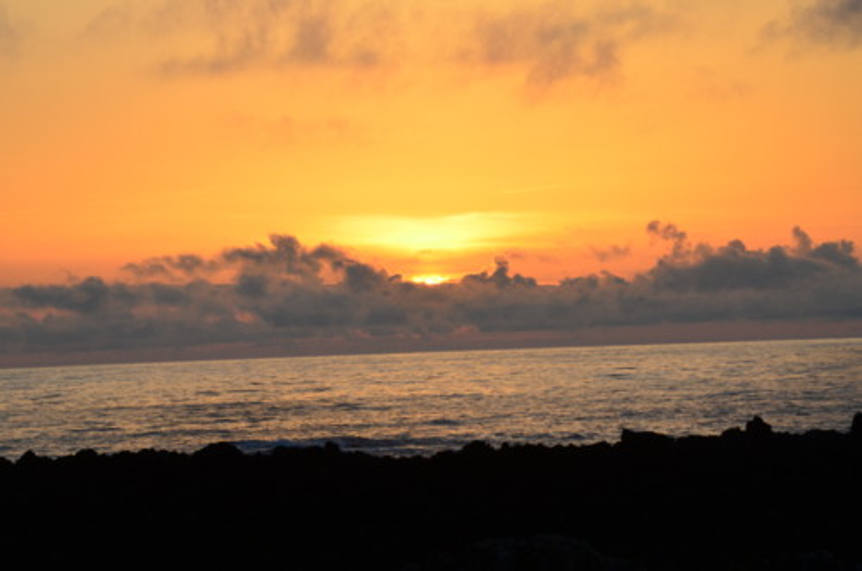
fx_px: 3404
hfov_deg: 14.4
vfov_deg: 9.6
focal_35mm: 142
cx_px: 431
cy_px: 286
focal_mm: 95
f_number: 10
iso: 200
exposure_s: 1/320
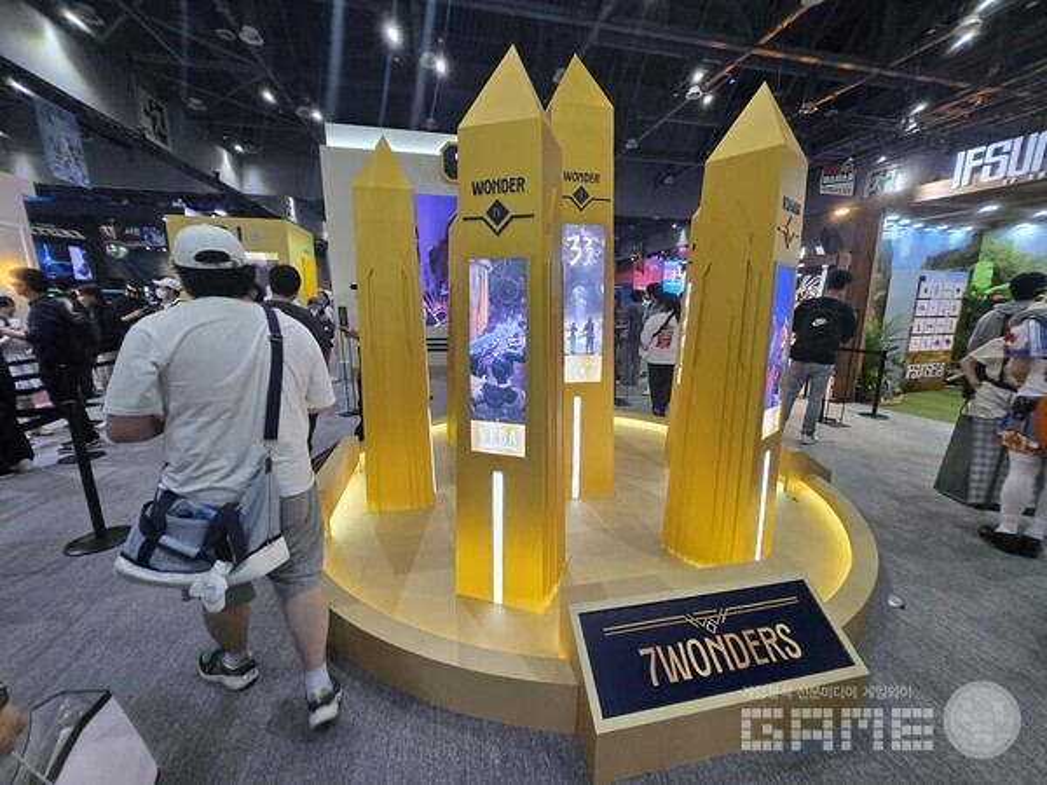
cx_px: 524
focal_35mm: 13
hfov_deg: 106.2
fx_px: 393
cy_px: 392
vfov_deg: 89.9
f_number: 2.2
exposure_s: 1/60
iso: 160
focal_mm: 1.7
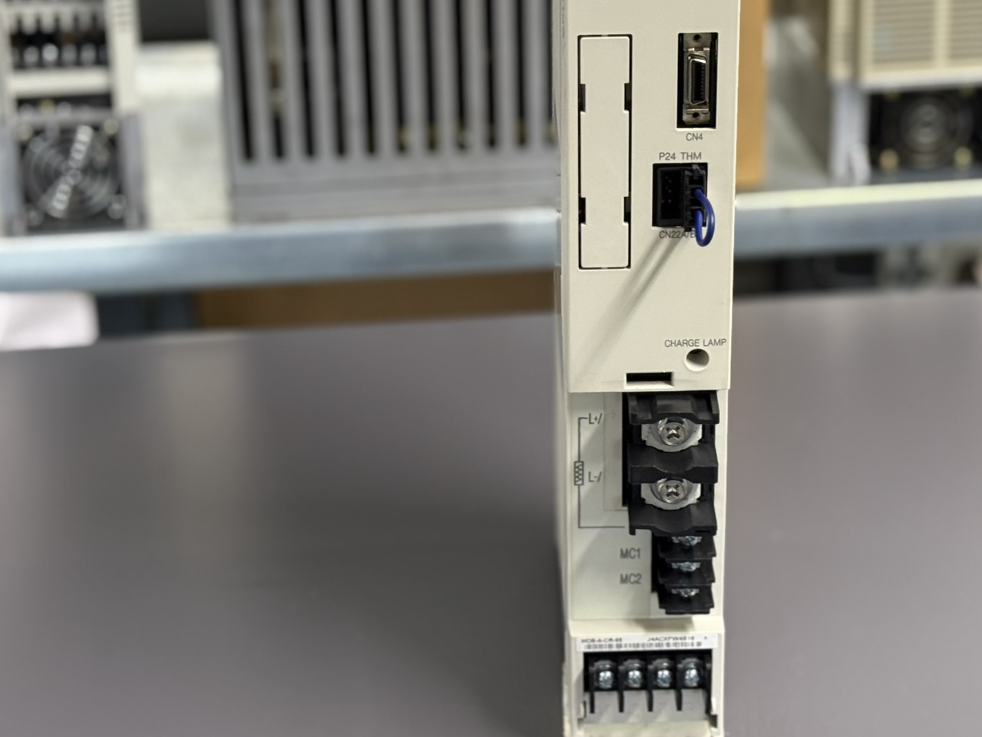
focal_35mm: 69
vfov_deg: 21.2
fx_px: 1958
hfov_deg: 28.1
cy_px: 247
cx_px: 566
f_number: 1.78
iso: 200
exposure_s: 1/33
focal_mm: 6.76
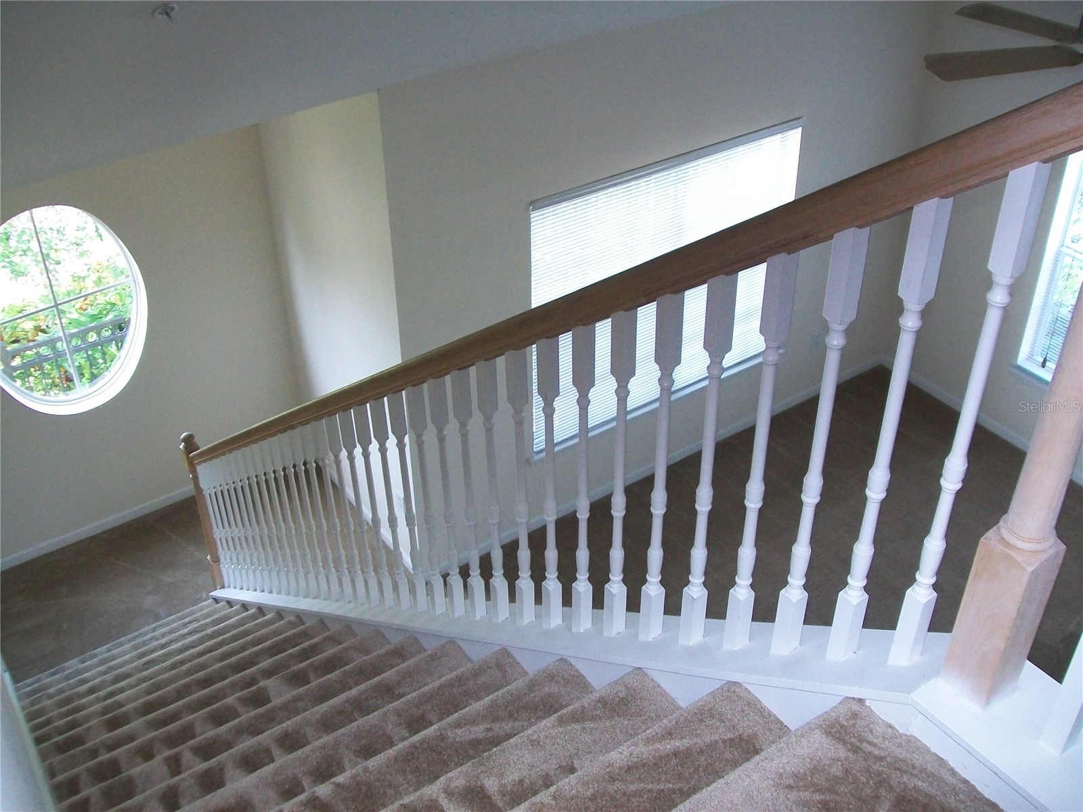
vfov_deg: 39.7
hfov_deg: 51.4
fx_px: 1126
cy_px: 406
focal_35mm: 36
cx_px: 542
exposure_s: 1/80
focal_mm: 6
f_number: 2.7
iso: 160
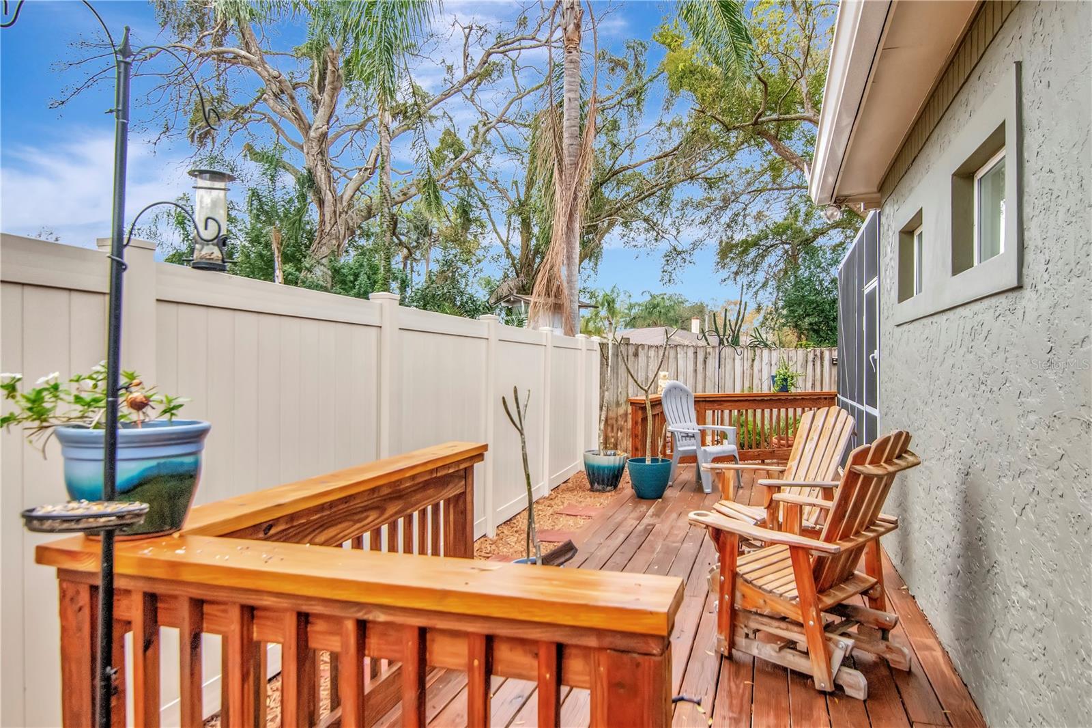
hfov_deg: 81.2
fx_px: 637
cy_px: 364
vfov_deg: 59.5
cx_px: 546
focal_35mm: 21
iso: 2000
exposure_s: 1/800
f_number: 8
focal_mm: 14
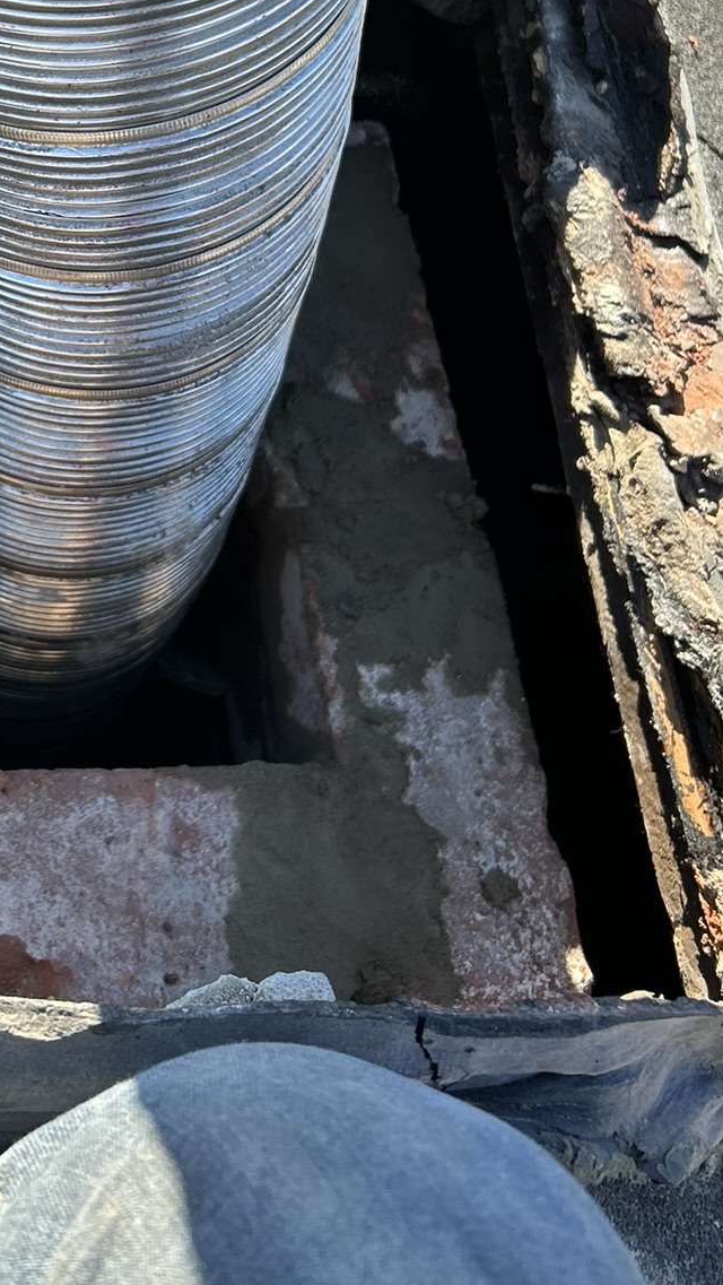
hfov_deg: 22.8
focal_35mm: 51
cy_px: 201
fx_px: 1737
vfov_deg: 38.6
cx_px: 49
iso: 50
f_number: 1.5
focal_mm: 5.7
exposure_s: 1/769
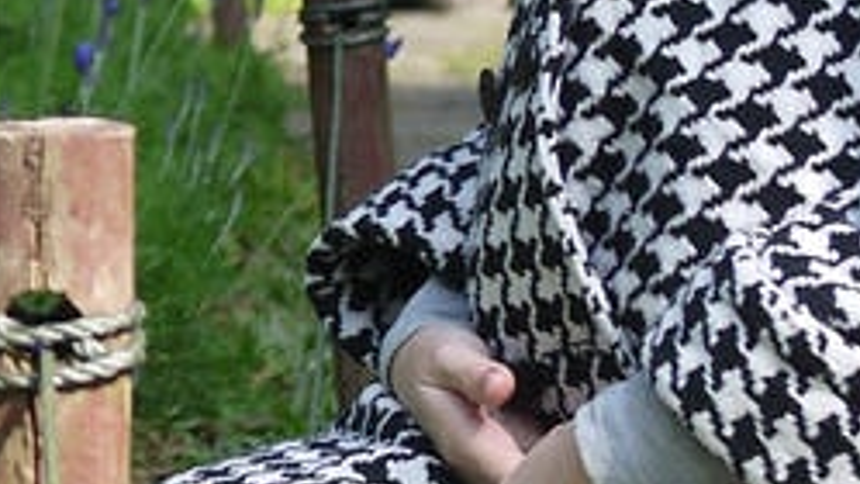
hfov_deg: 7.6
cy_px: -453
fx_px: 6384
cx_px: -187
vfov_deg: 4.3
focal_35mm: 280
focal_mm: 20
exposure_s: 1/1600
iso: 160
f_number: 2.2
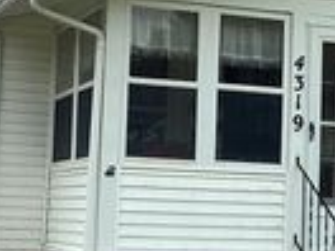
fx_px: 1132
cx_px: 213
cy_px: 146
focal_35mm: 117
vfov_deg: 12.7
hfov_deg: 16.8
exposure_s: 1/1131
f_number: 2.4
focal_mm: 3.3
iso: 25
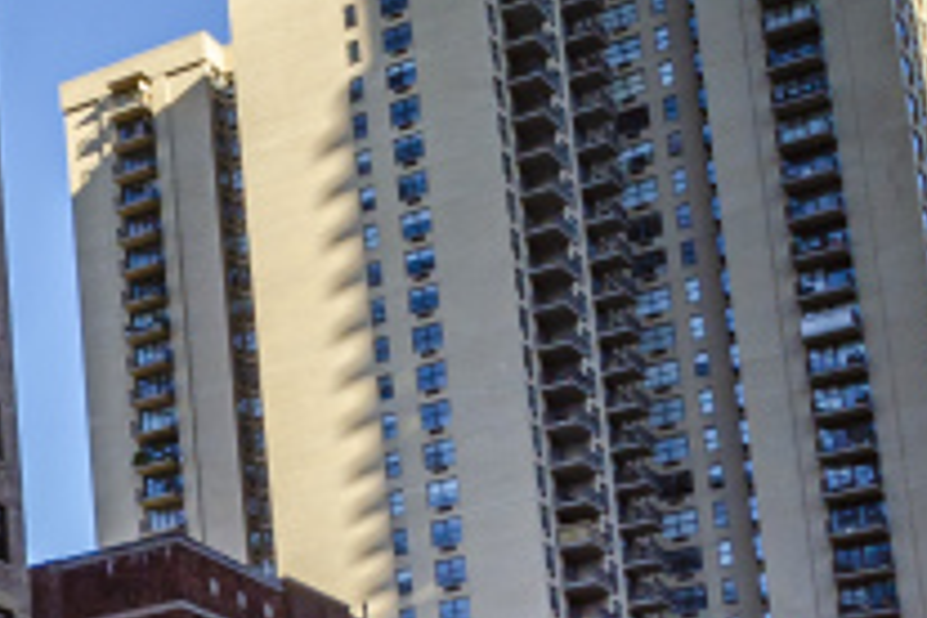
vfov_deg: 16.1
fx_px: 2189
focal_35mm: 85
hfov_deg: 17.4
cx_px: -914
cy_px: 244
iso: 100
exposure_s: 1/320
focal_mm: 12
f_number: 9
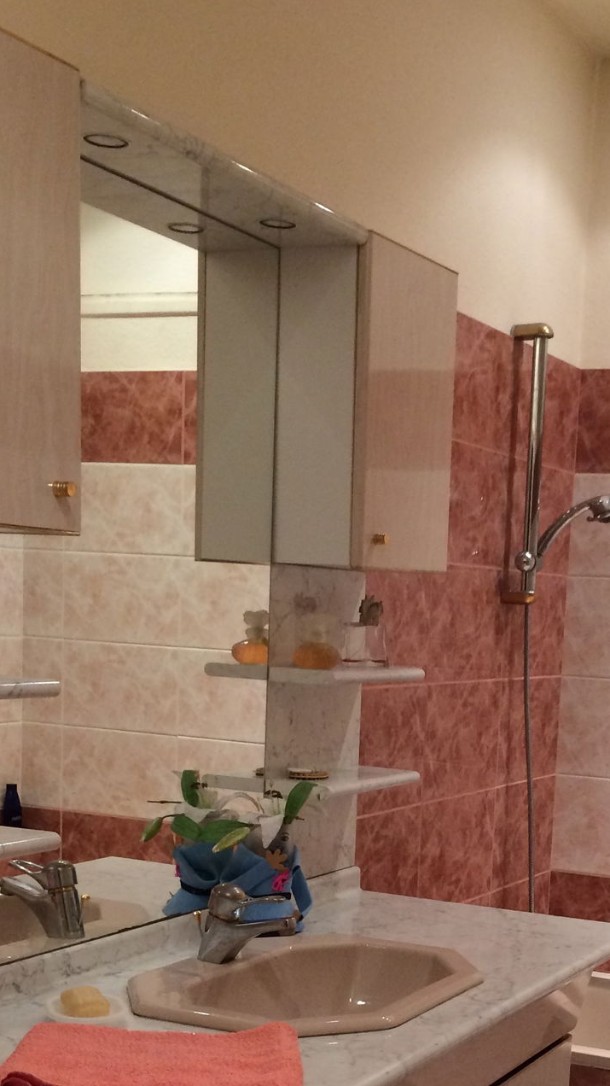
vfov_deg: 37.9
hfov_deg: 22.4
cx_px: 467
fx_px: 1525
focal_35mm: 53
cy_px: 847
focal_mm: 4.15
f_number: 2.2
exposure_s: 1/33
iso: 80
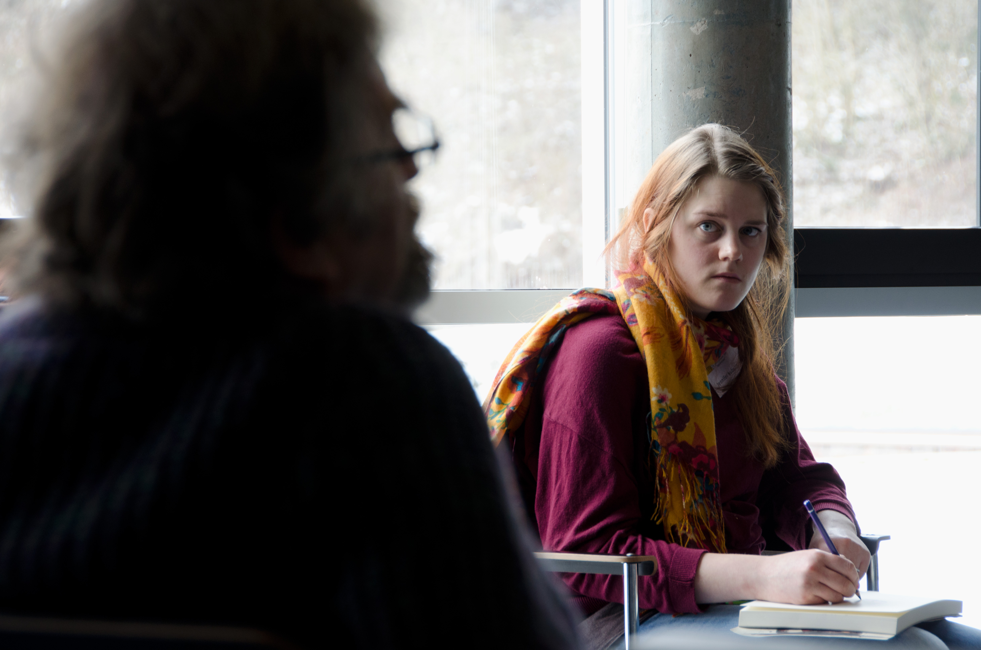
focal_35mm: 158
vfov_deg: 8.7
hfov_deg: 13.1
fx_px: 4283
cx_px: 490
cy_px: 325
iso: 400
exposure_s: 1/30
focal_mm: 105
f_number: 8
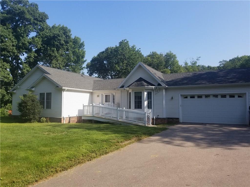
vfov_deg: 53.1
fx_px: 188
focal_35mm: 26
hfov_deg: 67.3
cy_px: 94
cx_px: 125
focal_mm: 4.25
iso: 50
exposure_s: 1/1700
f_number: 1.7
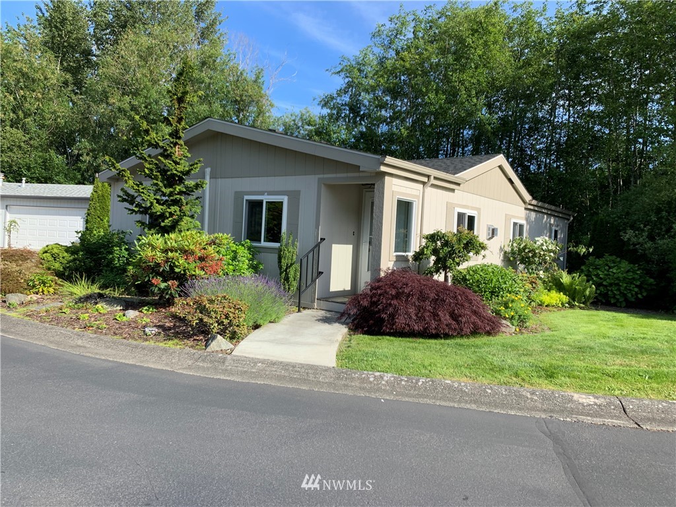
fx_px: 508
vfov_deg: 53.1
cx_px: 338
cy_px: 254
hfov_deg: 67.3
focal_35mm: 26
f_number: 1.8
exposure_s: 1/1032
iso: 25
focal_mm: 4.25
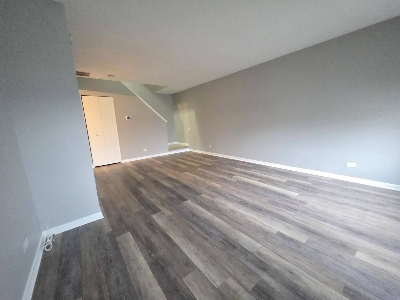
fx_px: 150
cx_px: 200
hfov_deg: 106.2
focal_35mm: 13
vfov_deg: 89.9
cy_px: 150
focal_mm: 2.2
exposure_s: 1/30
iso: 800
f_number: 1.9
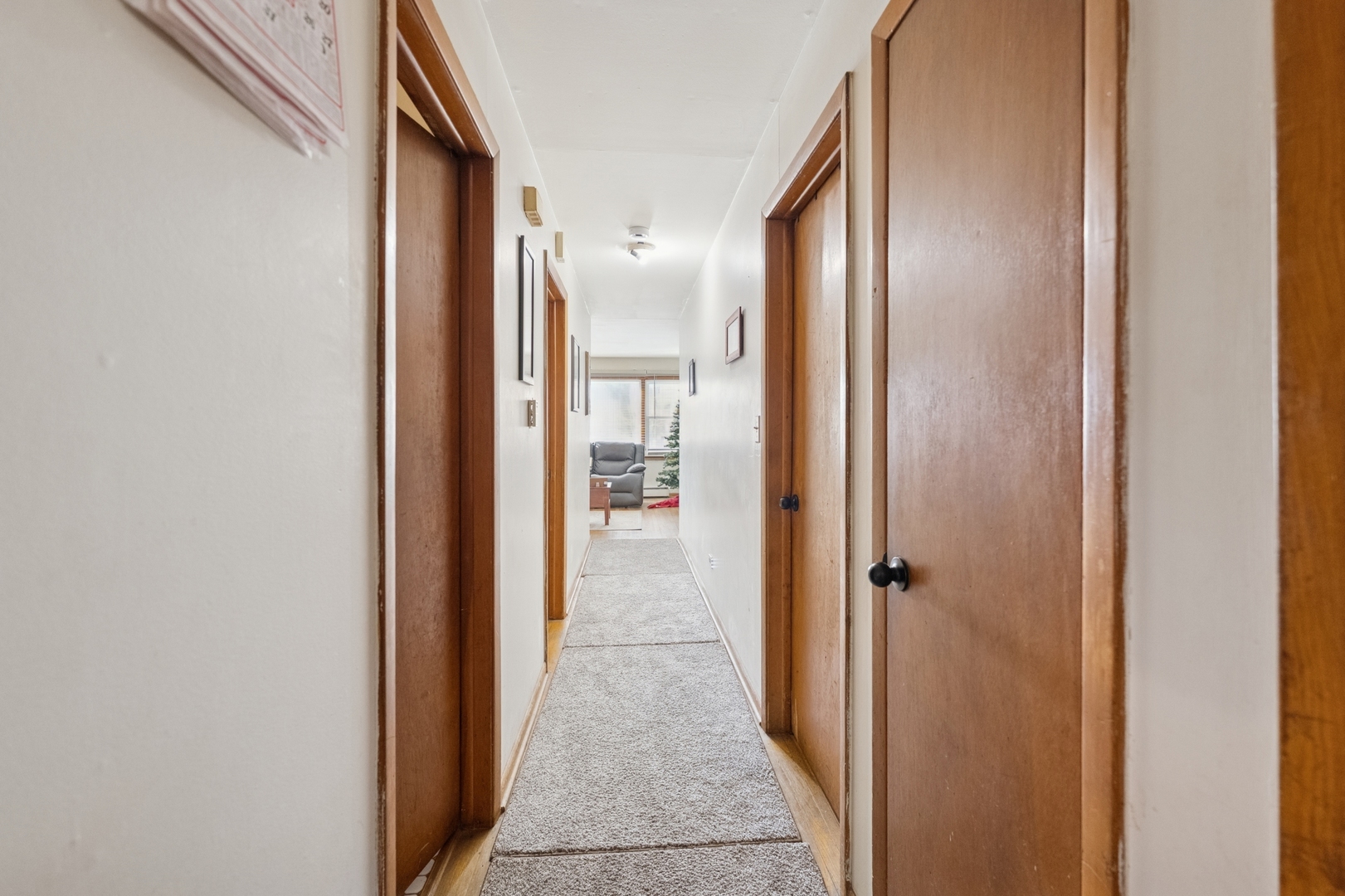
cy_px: 448
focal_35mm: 14
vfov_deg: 81.2
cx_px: 672
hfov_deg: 104.3
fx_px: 523
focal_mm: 14
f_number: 4
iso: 6400
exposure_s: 1/100
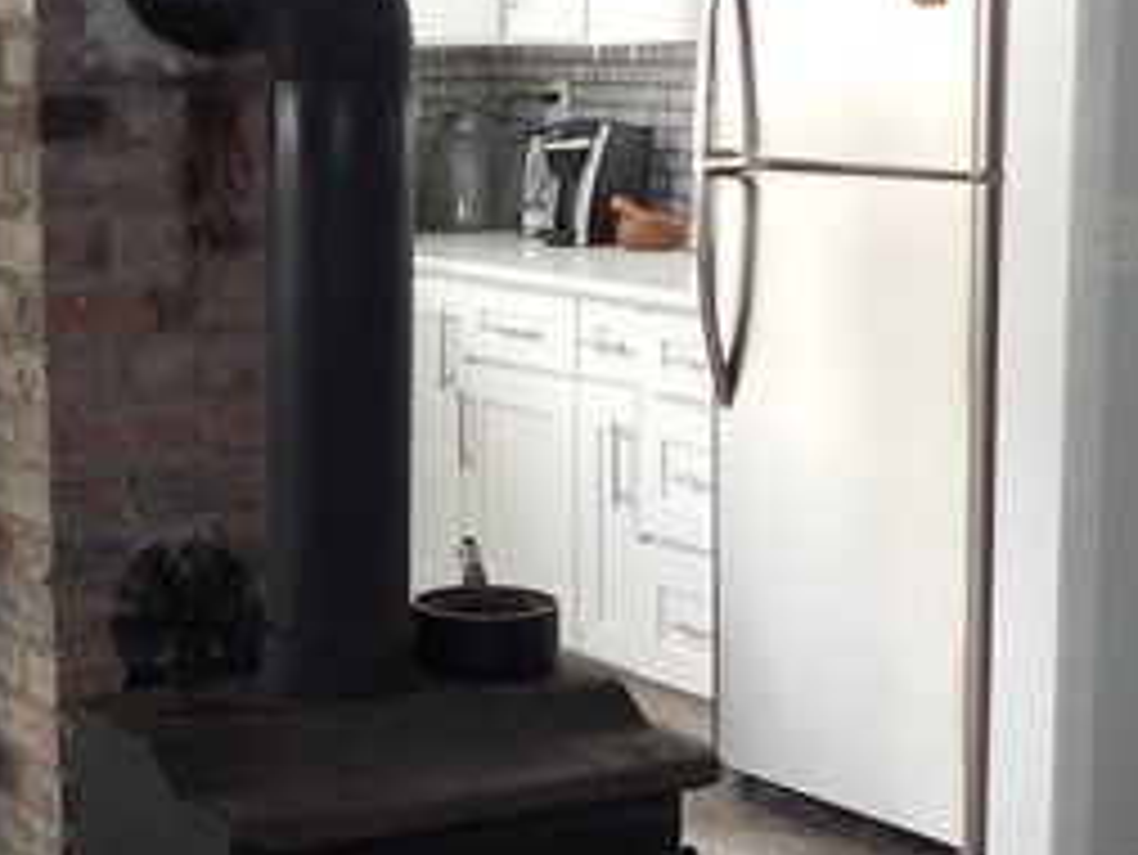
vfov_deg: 15.8
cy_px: 621
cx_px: 157
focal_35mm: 93
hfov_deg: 20.7
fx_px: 3059
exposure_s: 1/30
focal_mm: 4
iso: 125
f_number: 3
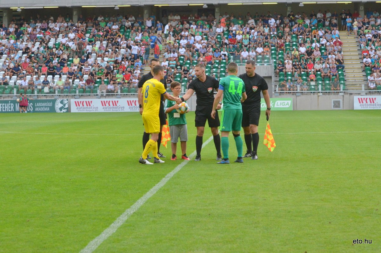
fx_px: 1109
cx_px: 190
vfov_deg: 13.0
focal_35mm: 105
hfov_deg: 19.5
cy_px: 126
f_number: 7.1
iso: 1600
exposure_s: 1/800
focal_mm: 70
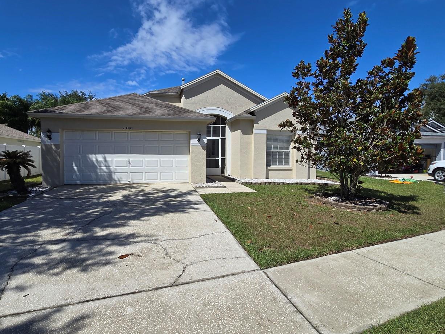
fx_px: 219
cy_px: 164
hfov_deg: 90.5
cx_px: 192
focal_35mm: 17
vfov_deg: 74.7
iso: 50
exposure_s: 1/3608
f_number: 2.2
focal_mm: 2.2
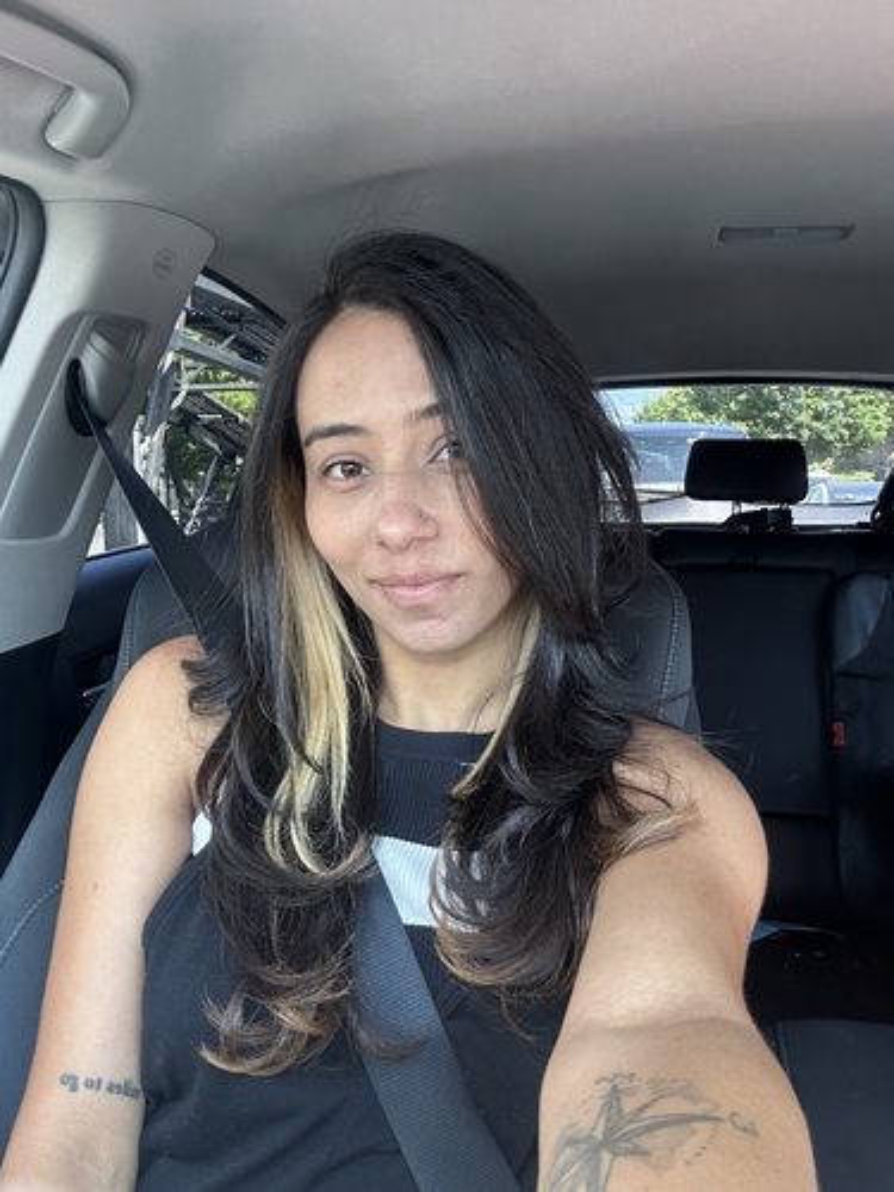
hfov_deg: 46.8
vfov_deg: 60.0
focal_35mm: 30
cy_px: 596
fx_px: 1033
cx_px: 447
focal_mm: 2.69
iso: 40
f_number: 1.9
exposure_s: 1/121
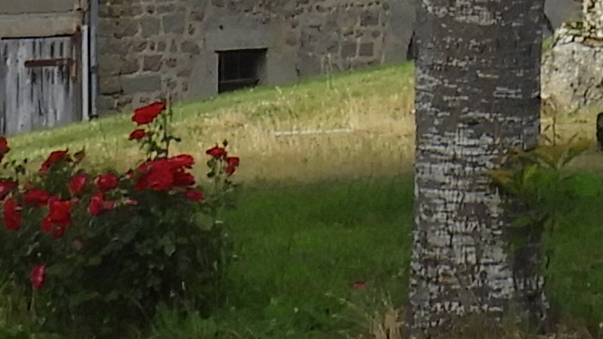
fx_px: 4781
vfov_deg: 3.9
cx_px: 612
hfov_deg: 7.2
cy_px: -818
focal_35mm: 299
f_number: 3.8
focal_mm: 6.3
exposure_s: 1/400
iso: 100
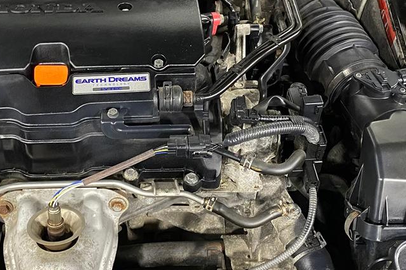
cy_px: 118
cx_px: 132
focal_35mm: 54
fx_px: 609
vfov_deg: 25.0
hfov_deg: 36.5
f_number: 1.8
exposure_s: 1/30
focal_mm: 4.25
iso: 500
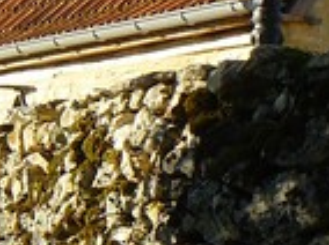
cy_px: 236
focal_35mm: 203
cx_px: -120
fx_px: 1926
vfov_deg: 7.3
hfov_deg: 9.6
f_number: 5
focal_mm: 6
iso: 100
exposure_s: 1/250
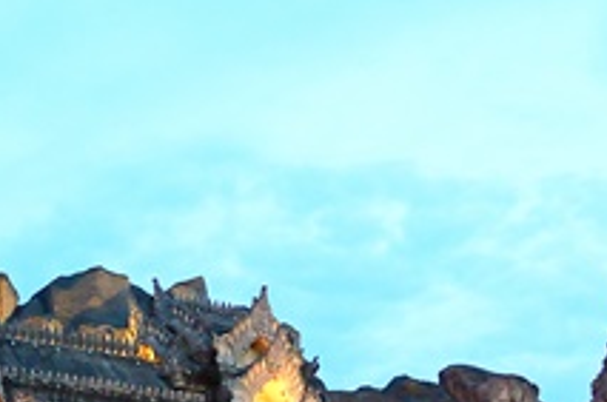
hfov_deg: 22.1
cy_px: 425
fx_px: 1447
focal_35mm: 86
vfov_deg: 15.5
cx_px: -94
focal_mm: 20
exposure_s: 1/125
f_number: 4
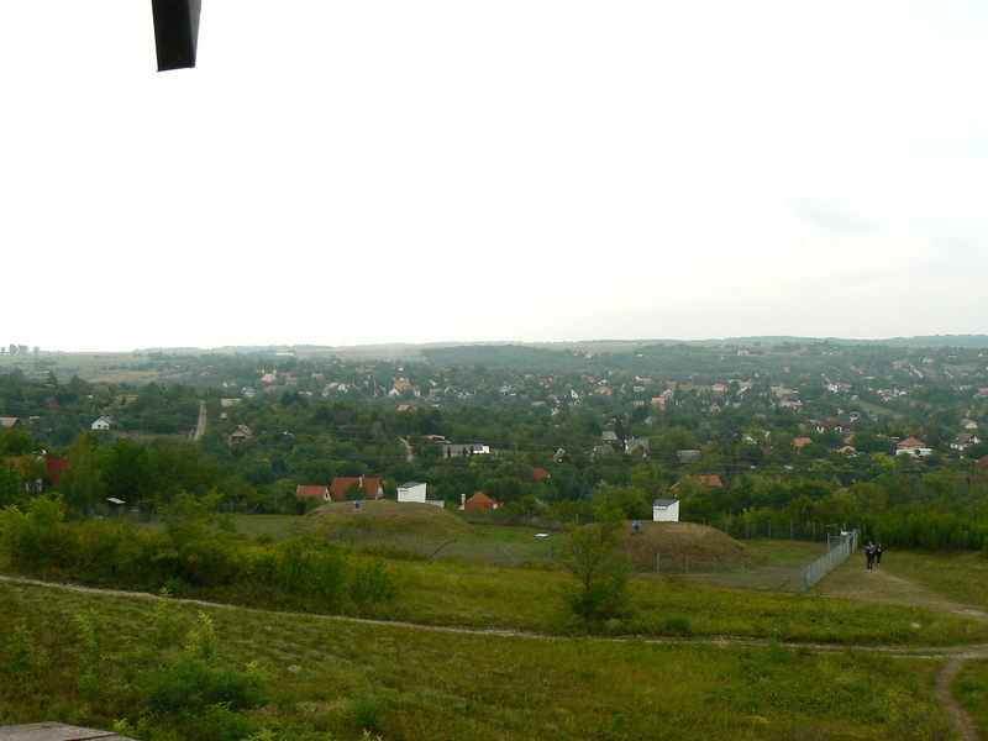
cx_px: 494
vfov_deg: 39.7
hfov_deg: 51.4
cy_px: 370
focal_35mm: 36
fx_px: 1028
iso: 80
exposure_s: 1/250
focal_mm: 6
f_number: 5.6
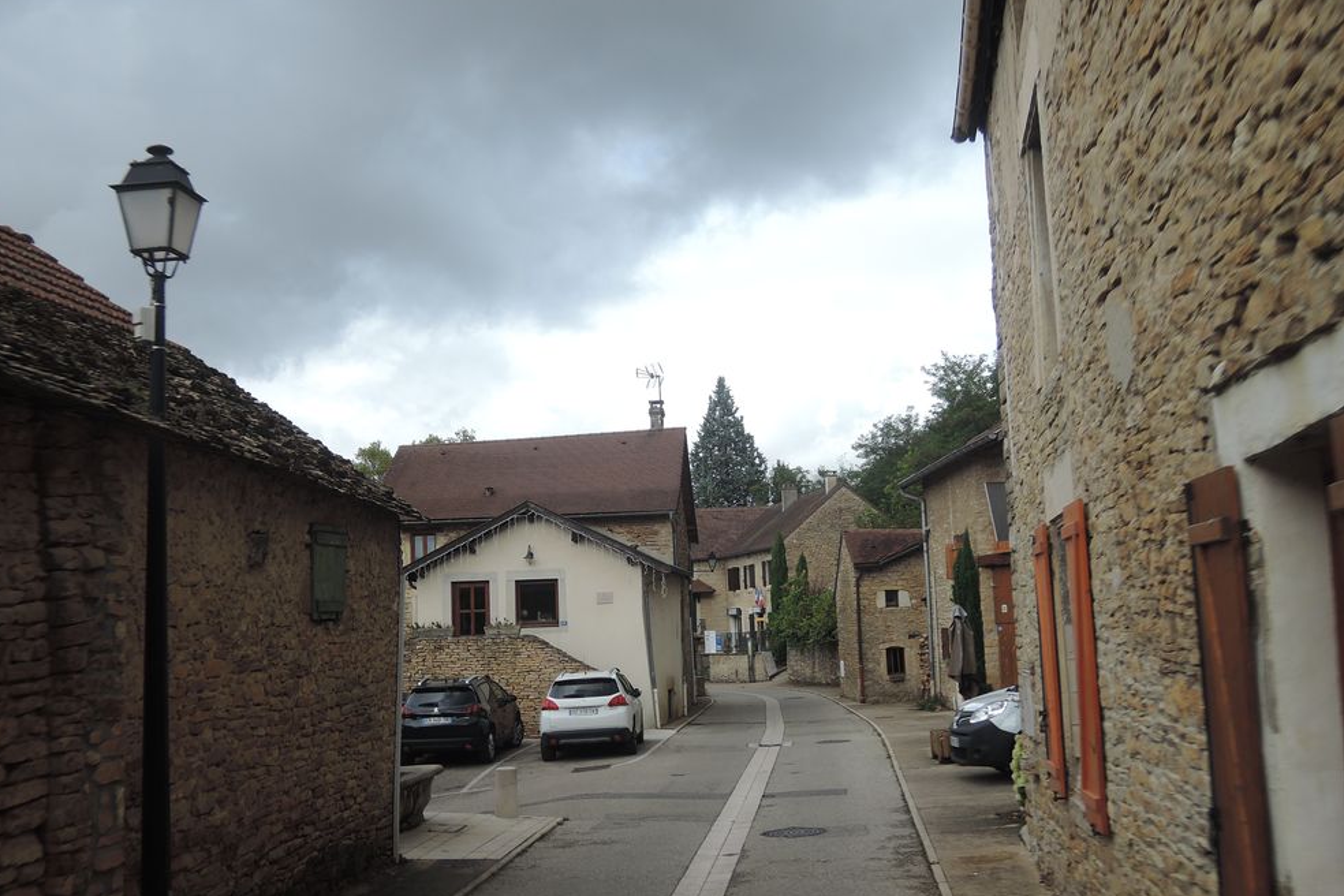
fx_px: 1381
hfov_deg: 51.9
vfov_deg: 35.9
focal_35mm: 37
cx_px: 673
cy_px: 474
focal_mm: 7.5
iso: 80
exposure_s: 1/80
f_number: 3.5
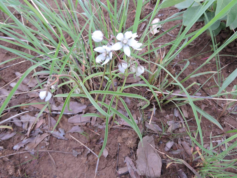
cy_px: 89
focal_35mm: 24
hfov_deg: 71.6
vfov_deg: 56.8
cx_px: 118
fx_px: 164
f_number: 3.3
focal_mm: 4.3
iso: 100
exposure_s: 1/80
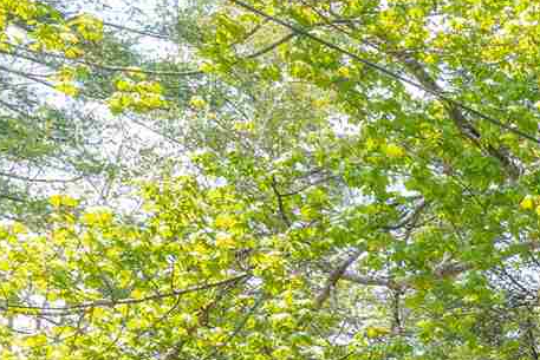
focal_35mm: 121
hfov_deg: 11.1
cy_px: 780
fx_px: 1815
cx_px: 1596
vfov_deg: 10.2
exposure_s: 1/100
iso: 200
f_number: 9
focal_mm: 18
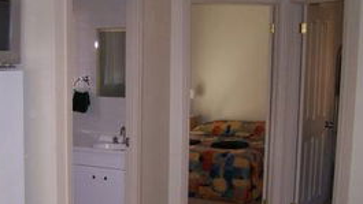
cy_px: 170
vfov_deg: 17.8
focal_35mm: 67
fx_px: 645
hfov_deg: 30.9
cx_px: 93
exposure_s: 1/64
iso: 80
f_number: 2.7
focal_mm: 5.6
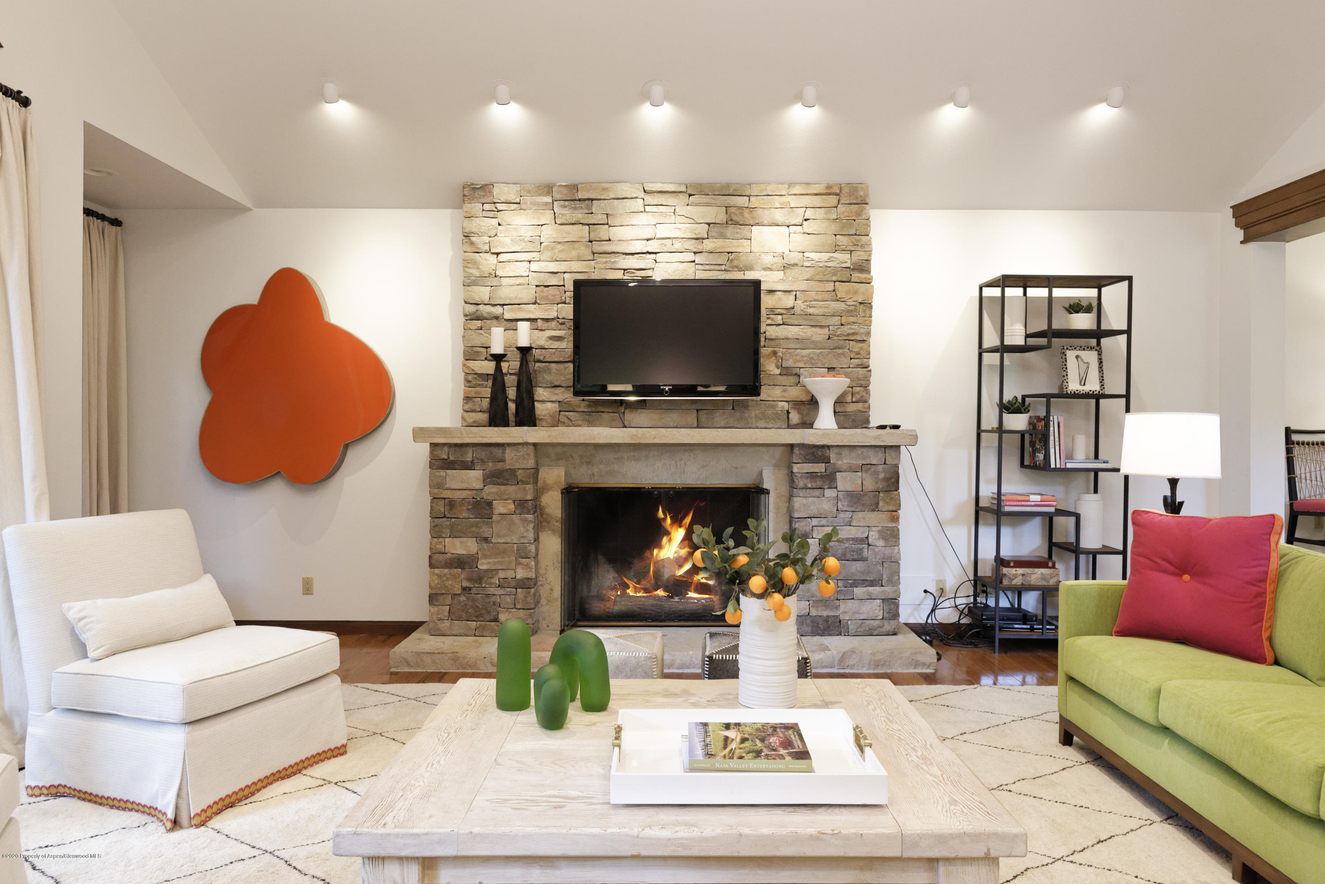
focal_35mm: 24
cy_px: 442
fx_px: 884
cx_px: 662
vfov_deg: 53.2
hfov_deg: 73.7
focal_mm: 24
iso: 2500
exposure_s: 1/25
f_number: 7.1
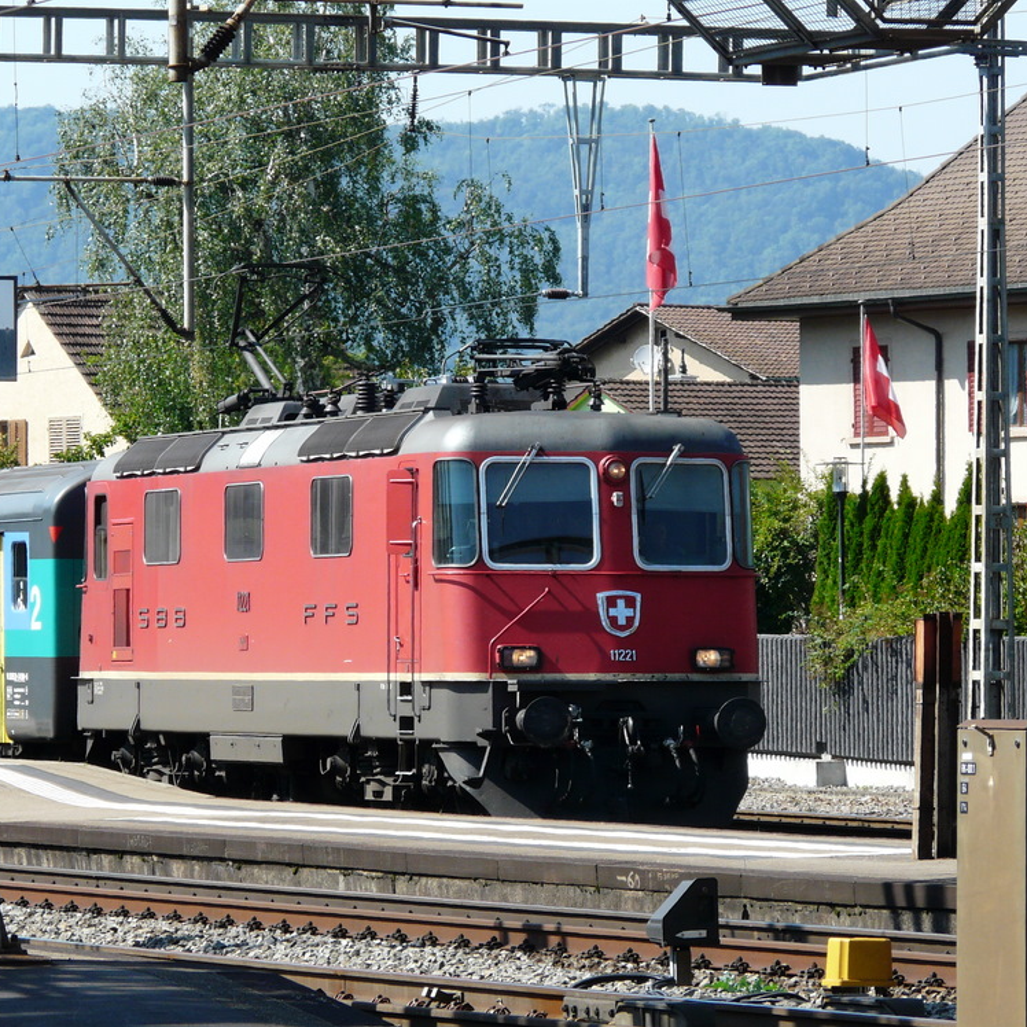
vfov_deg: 6.9
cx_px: 490
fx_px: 8492
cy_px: 514
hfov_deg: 6.9
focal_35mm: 253
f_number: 5.6
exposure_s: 1/250
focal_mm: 35.2
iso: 100
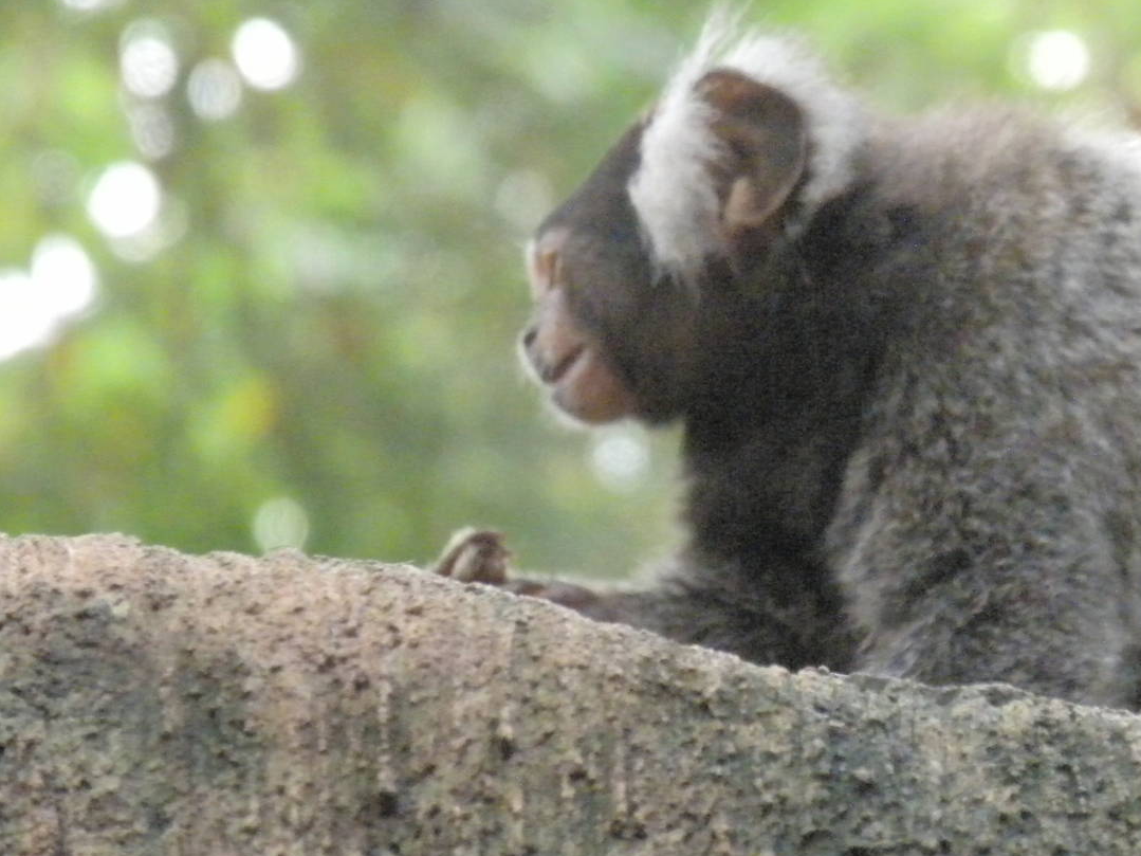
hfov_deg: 5.6
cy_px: 447
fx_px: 11634
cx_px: 710
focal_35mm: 353
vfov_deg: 4.2
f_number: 5.2
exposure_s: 1/98.3
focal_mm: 42.1
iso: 800
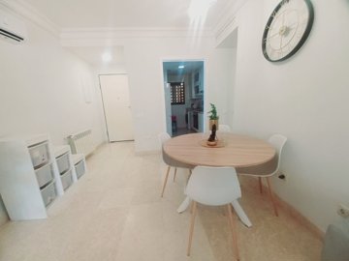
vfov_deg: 89.9
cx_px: 174
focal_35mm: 13
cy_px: 130
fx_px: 131
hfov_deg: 106.2
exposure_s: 1/50
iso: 80
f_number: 2.2
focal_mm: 1.42
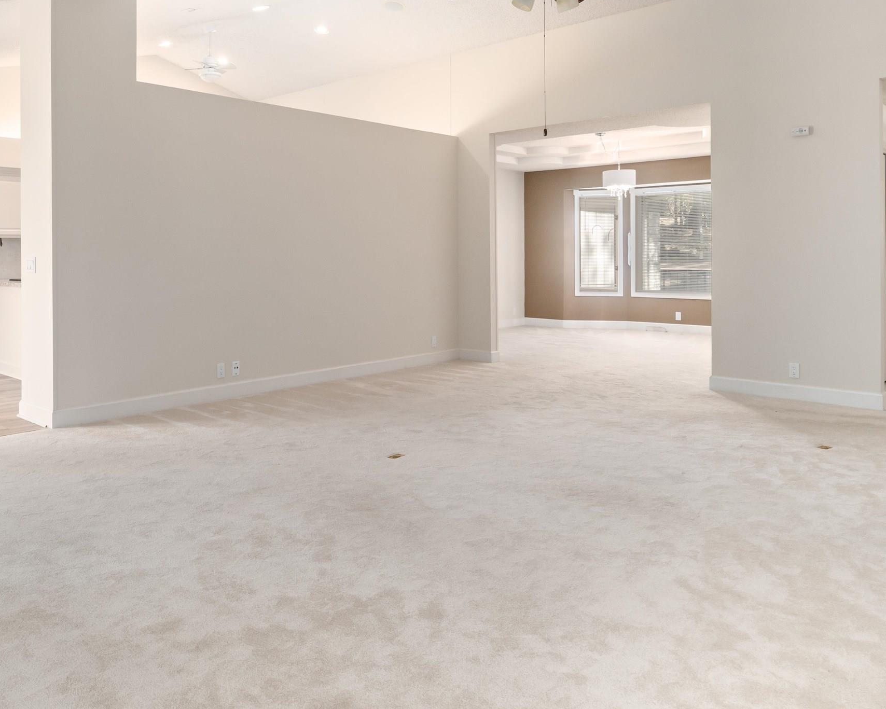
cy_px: 253
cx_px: 339
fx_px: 730
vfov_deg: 51.1
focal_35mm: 28
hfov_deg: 61.7
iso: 320
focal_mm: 11
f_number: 8
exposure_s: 1/3
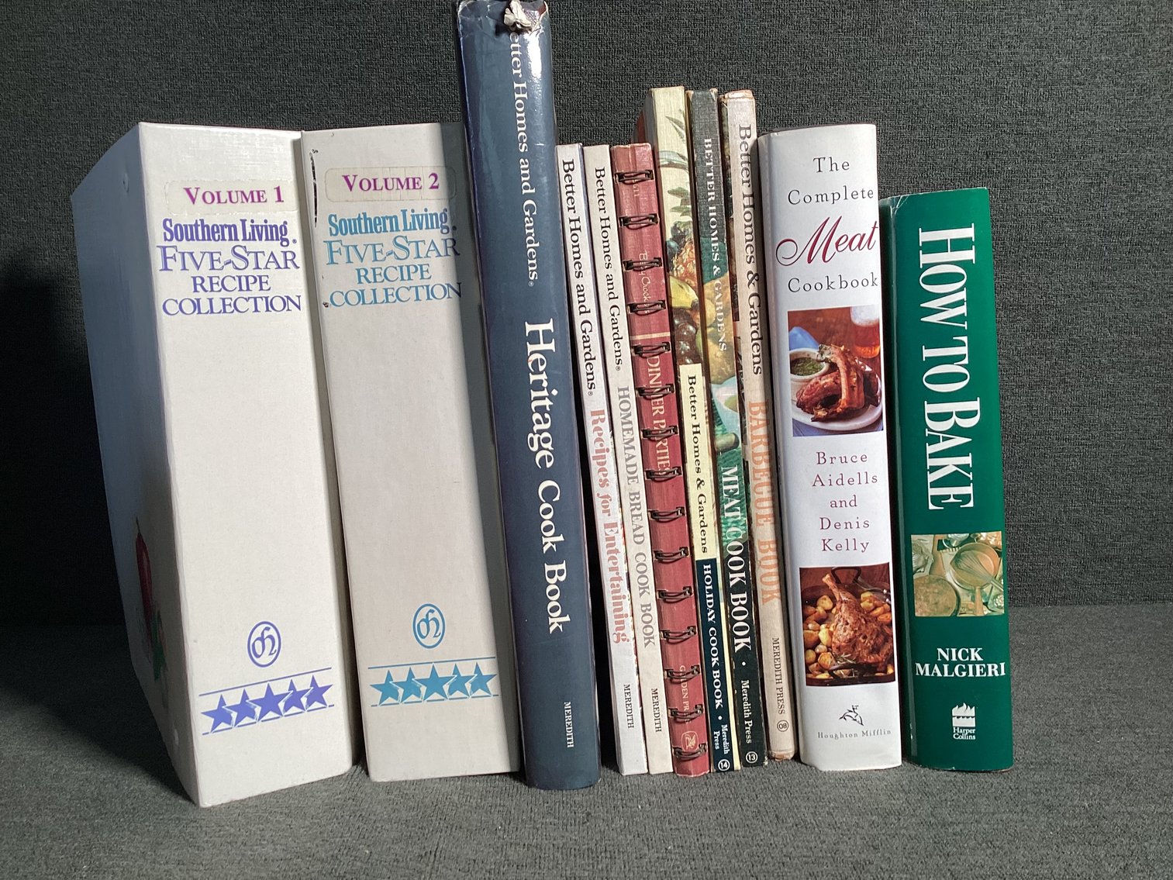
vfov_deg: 45.4
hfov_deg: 58.3
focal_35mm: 31
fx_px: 1051
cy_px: 440
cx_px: 586
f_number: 2.4
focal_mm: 3.3
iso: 50
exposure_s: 1/50
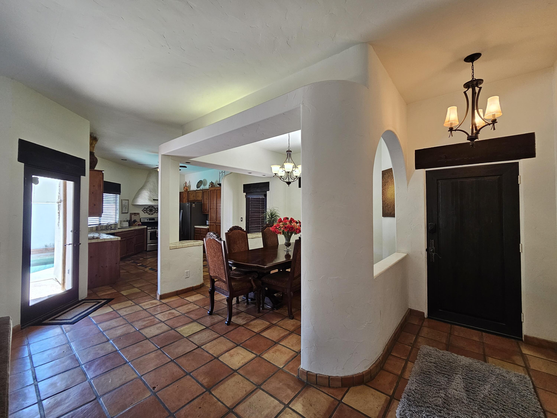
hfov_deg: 106.2
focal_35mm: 13
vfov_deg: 89.9
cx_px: 278
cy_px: 209
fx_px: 209
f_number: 2.2
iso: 160
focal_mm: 2.2
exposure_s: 1/60
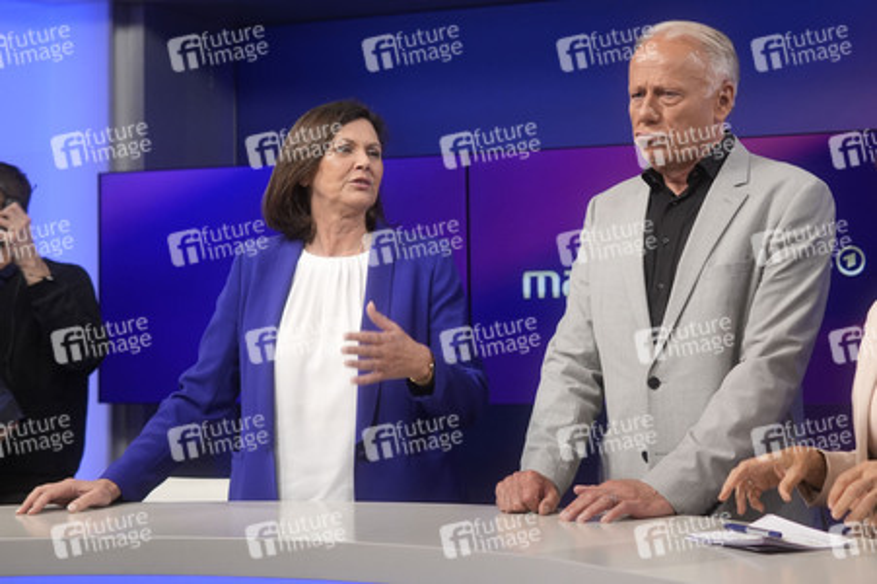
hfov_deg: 43.6
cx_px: 438
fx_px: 1095
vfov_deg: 29.8
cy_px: 292
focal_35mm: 45
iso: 640
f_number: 2.2
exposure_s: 1/250
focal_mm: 30
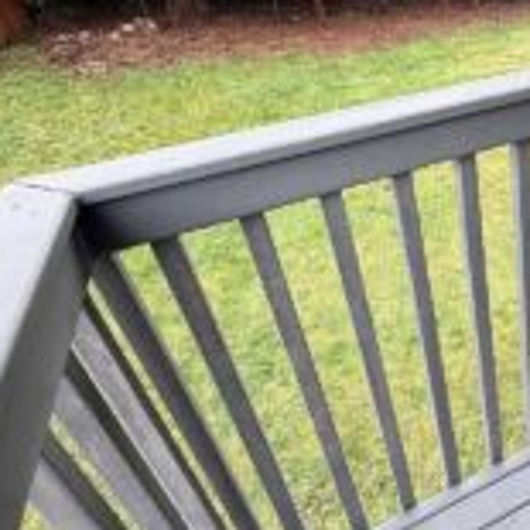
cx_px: 533
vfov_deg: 50.3
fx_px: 554
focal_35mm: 32
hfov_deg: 43.5
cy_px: 185
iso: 50
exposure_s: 1/139
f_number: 2.2
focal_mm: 2.22
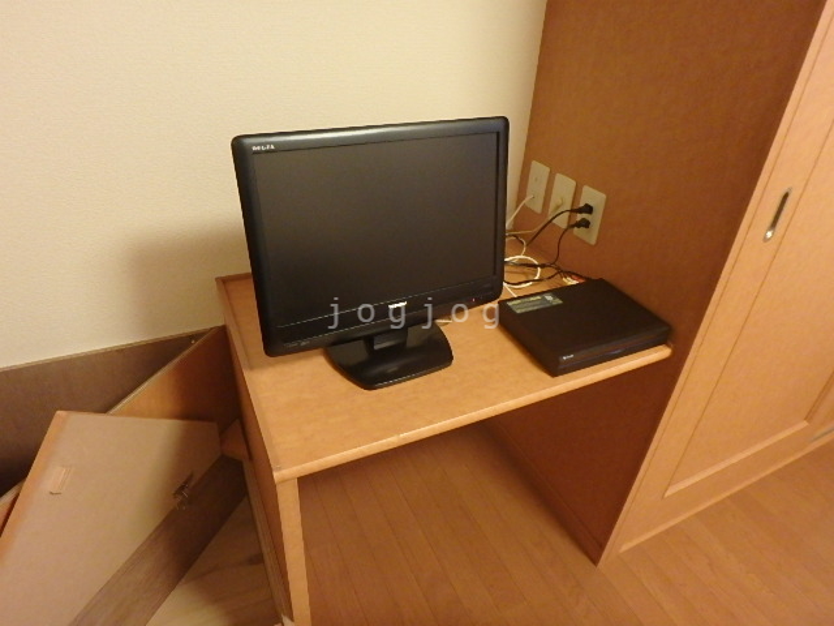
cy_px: 313
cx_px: 417
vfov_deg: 63.4
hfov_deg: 79.0
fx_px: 506
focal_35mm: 21
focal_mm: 3.7
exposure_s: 1/20
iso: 800
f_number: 3.5
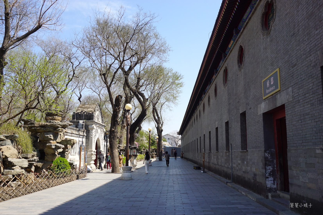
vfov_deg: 38.3
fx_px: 309
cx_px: 162
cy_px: 108
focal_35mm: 34
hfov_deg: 55.1
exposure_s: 1/125
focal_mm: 23
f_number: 11
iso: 100
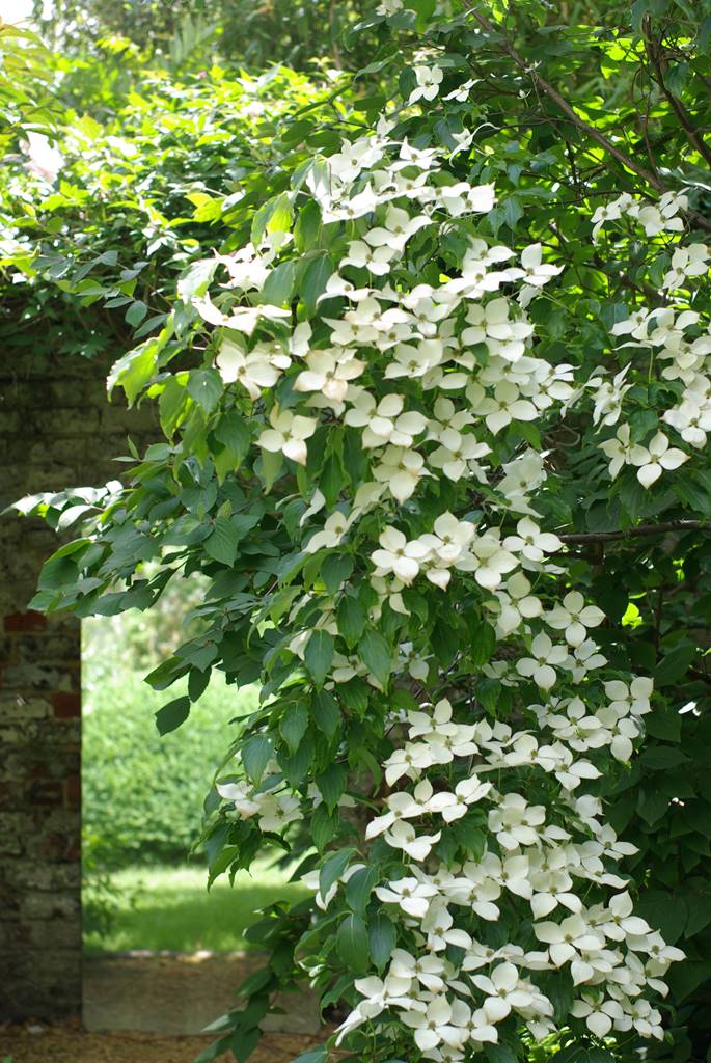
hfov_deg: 18.2
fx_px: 2216
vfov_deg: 27.0
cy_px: 532
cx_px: 356
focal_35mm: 75
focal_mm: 50
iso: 100
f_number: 4
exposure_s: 1/125
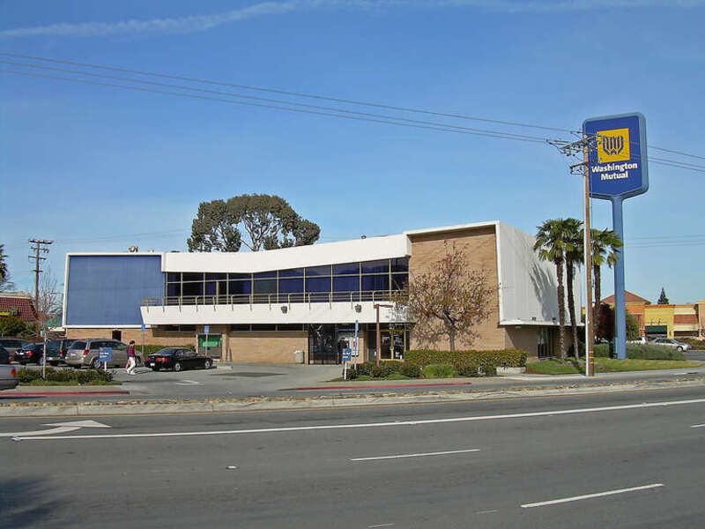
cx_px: 352
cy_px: 264
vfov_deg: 37.7
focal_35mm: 38
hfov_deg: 49.0
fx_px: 774
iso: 50
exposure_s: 1/500
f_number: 4.6
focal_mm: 6.3
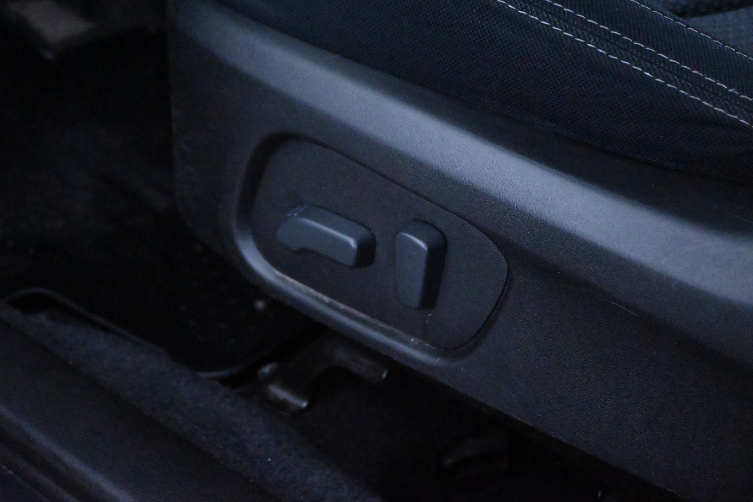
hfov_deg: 36.9
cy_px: 251
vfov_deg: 25.1
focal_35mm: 54
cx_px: 376
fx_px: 1129
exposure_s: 1/60
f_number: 5.3
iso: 20000
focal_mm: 36
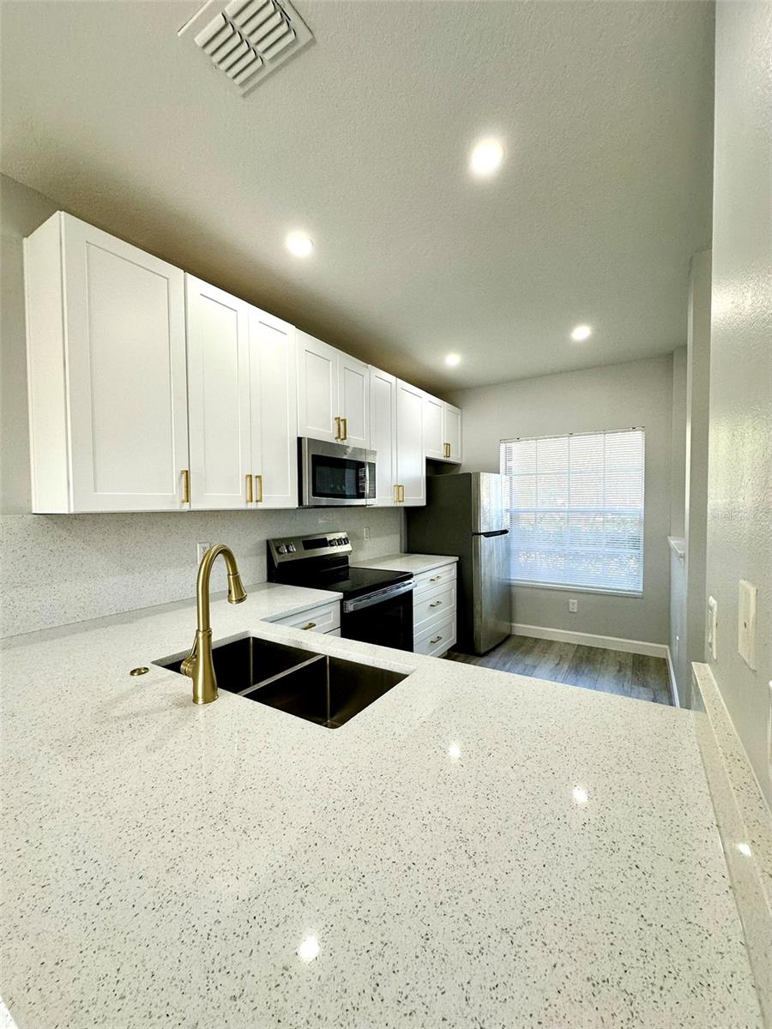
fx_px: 416
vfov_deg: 102.1
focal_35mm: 14
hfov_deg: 85.7
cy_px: 514
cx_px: 386
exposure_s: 1/120
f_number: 2.2
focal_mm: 2.22
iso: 125
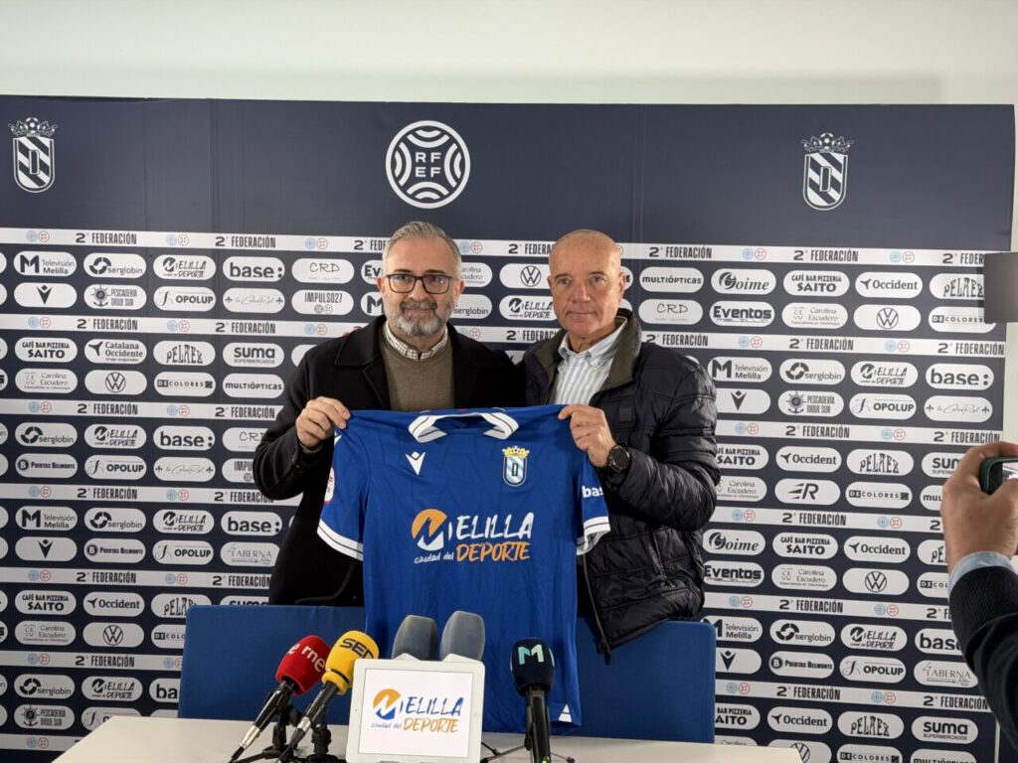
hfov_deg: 39.7
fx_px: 1412
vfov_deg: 30.3
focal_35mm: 48
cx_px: 509
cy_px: 382
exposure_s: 1/85
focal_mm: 6.76
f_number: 1.78
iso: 100
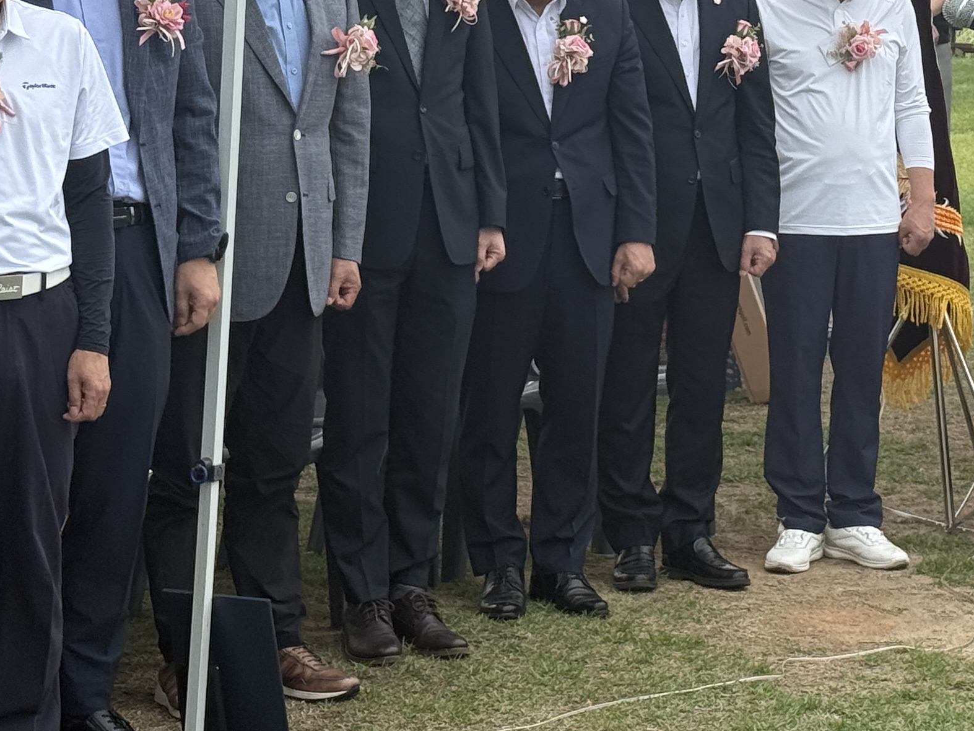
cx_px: 866
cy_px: 64
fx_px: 3461
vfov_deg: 12.0
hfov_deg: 15.8
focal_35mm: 123
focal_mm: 6.76
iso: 100
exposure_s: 1/2088
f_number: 1.78
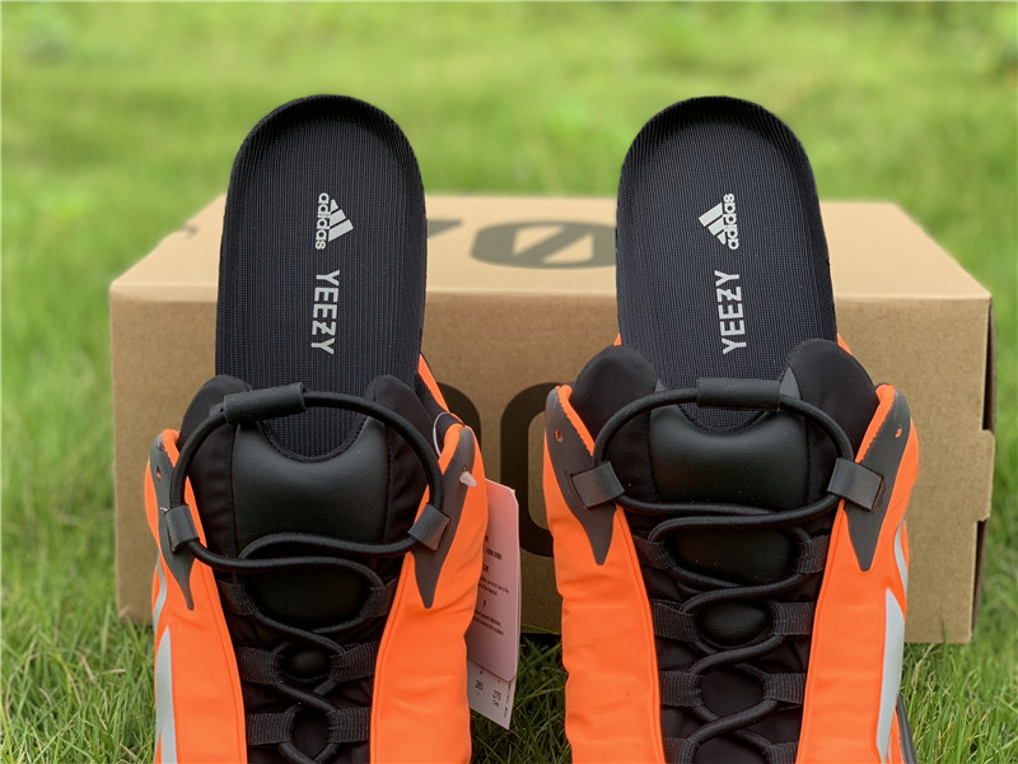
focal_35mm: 52
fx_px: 1529
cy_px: 382
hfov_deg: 36.8
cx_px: 509
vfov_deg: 28.0
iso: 16
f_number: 2.4
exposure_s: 1/122
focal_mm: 6
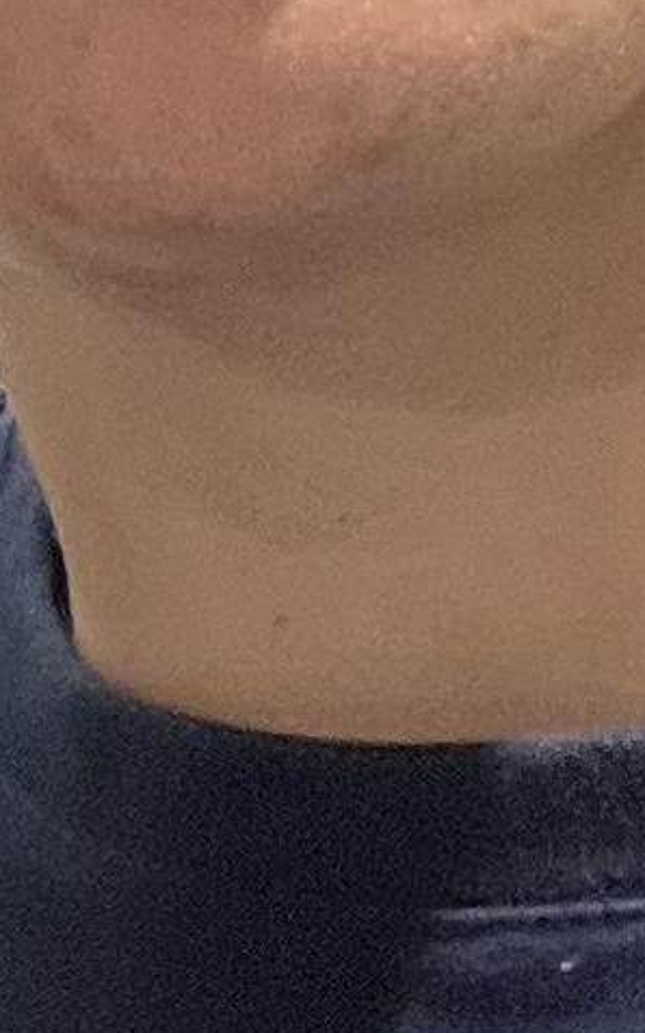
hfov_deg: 6.0
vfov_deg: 10.0
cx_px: -1100
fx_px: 5796
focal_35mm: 206
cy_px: -169
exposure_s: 1/60
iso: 320
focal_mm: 2.71
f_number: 2.2
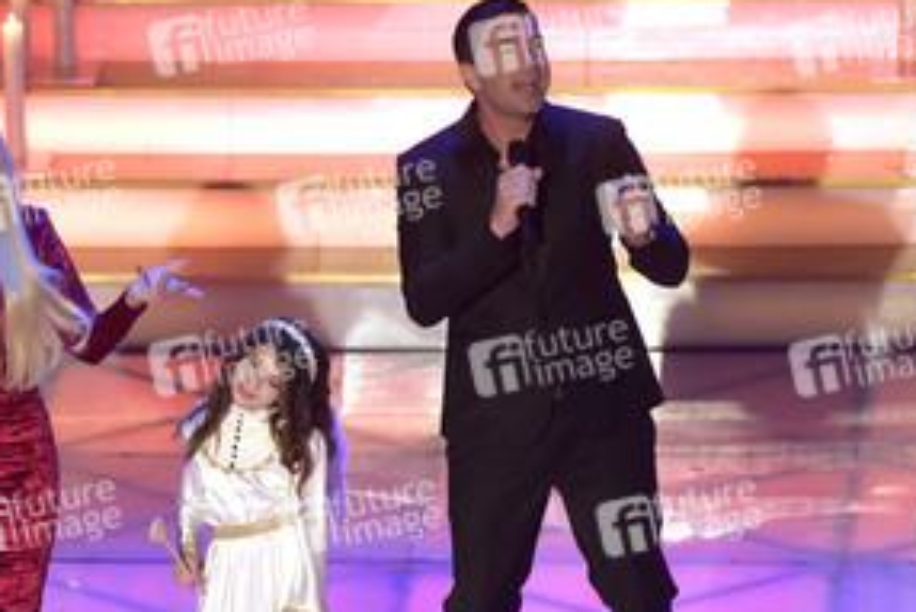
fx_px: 13644
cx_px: 274
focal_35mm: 536
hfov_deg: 3.8
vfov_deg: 2.6
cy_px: 439
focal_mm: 340
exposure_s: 1/400
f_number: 7.1
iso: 12800
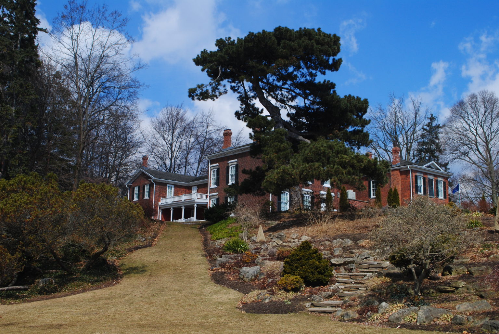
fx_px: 624
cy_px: 167
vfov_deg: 29.9
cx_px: 250
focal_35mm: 45
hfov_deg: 43.6
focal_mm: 30
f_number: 10
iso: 180
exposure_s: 1/250
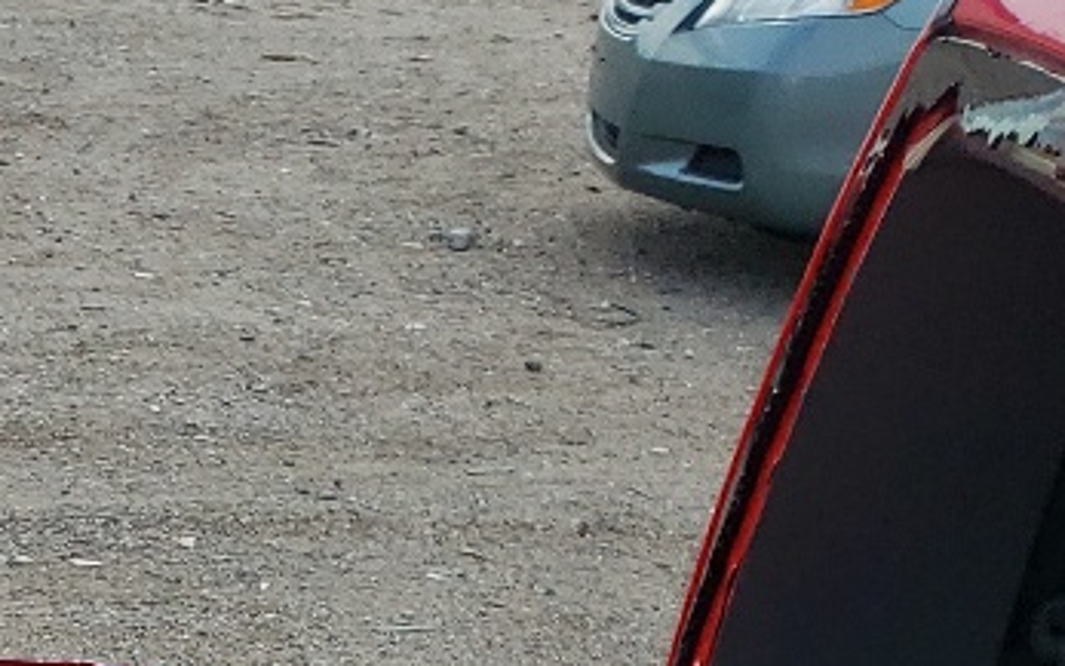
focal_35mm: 127
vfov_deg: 8.9
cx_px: -703
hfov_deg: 14.8
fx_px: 3687
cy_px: 1805
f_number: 1.5
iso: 50
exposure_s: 1/2000
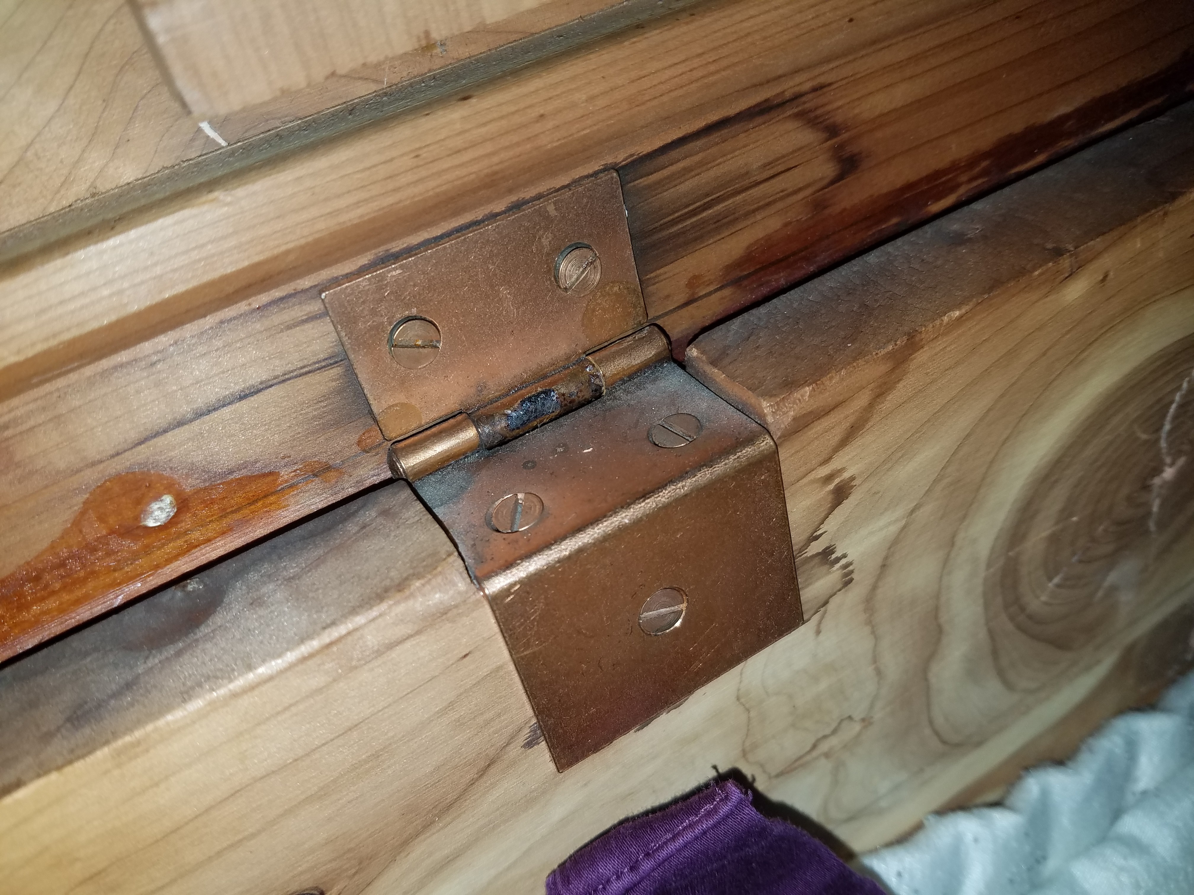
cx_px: 597
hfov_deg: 67.3
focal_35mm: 26
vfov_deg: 53.1
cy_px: 448
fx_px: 897
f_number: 1.7
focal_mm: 4.2
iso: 50
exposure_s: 1/282
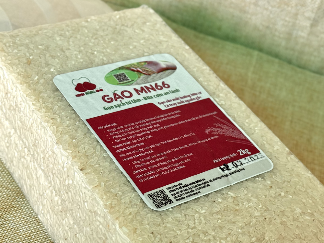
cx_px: 162
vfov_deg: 30.3
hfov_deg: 39.7
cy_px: 122
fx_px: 449
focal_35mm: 48
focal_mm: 6.76
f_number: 1.78
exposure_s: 1/110
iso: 100
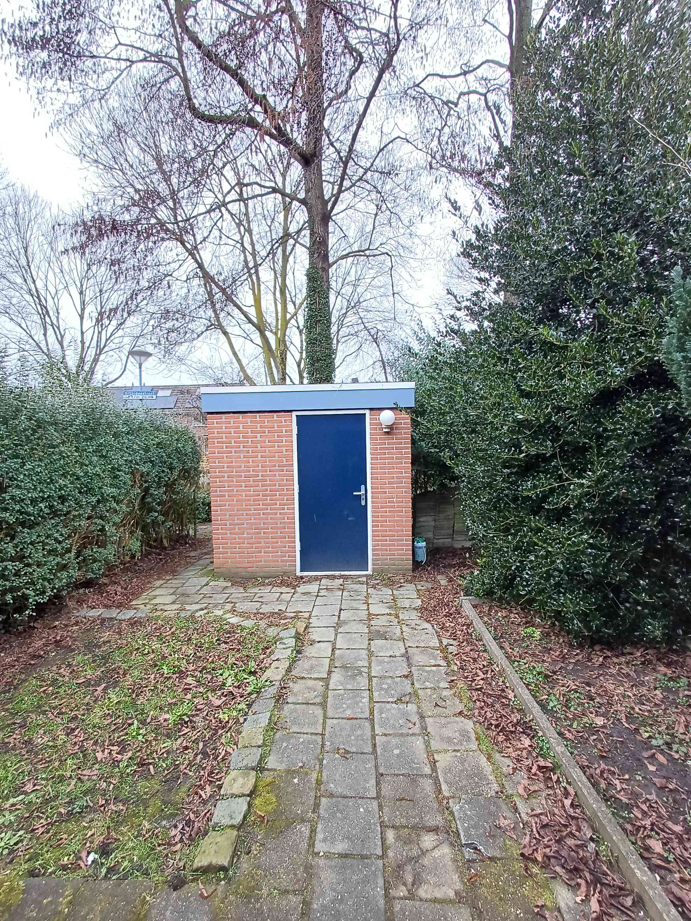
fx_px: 426
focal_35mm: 16
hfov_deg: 78.1
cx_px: 346
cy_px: 460
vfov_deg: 94.5
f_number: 2.2
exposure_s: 1/50
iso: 80
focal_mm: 1.64
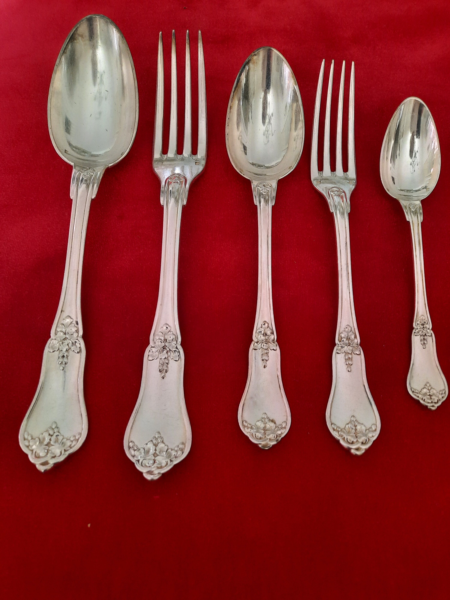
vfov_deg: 69.4
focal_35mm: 25
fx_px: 433
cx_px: 225
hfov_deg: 54.9
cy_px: 300
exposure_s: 1/33
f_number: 2
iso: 320
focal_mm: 4.6
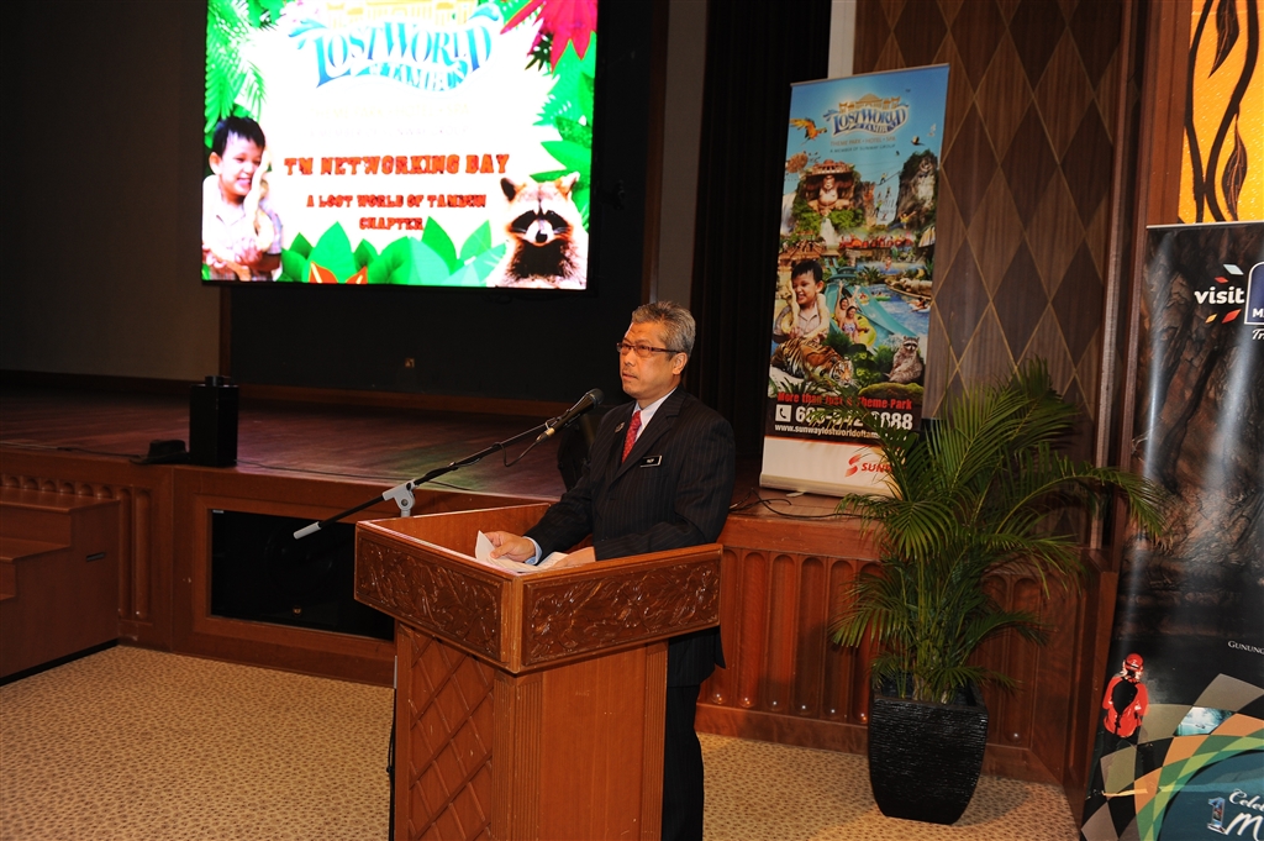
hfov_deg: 63.7
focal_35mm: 29
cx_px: 632
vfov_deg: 44.9
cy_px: 420
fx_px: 1017
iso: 800
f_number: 3.5
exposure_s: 1/80
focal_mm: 29
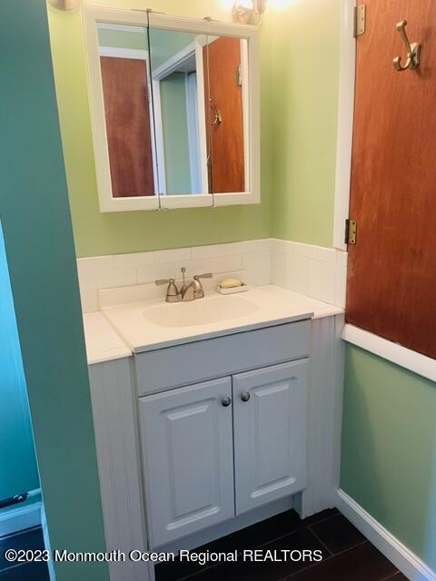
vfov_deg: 67.3
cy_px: 290
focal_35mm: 26
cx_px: 218
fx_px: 437
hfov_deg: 53.1
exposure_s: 1/60
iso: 250
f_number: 1.6
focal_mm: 4.2
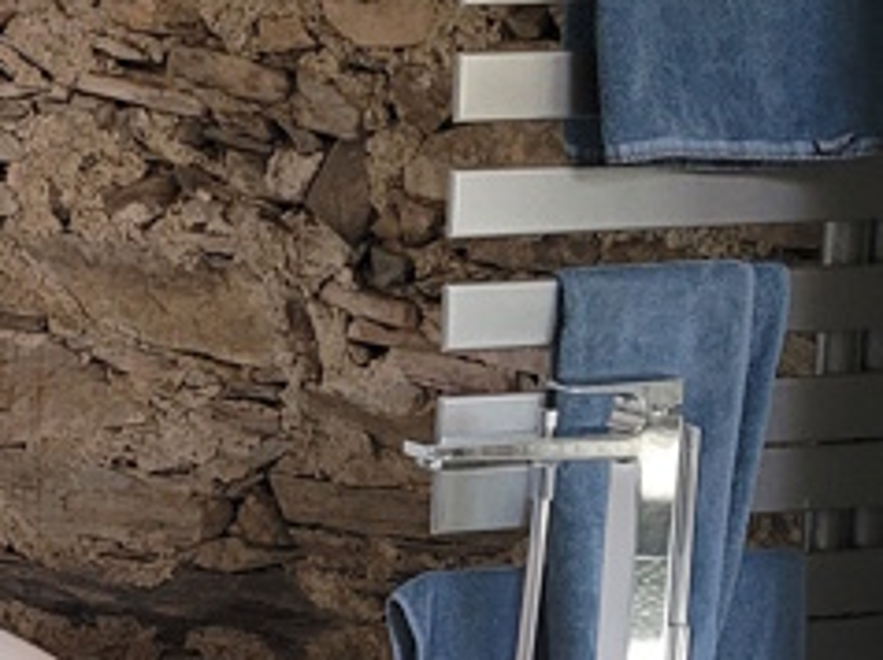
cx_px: -480
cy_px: 482
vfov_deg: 12.4
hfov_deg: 15.2
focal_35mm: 119
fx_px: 3032
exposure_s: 1/50
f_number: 1.8
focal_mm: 5.4
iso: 200
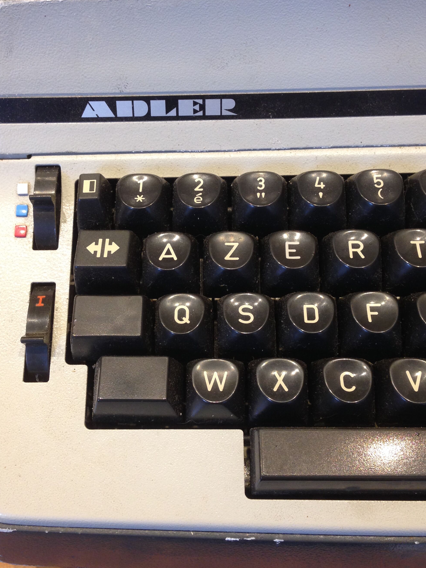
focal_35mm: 41
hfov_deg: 35.1
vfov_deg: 45.8
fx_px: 673
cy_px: 266
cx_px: 197
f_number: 2.4
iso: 100
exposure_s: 1/20
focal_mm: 4.12
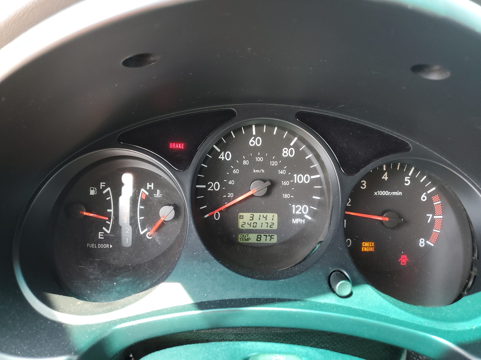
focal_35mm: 26
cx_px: 240
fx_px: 361
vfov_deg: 53.1
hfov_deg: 67.3
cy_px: 180
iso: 71
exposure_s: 1/60.2
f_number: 1.5
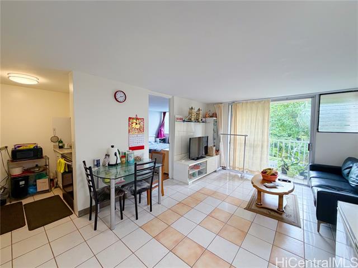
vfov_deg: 85.7
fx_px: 145
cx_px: 179
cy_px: 134
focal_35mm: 14
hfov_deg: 102.1
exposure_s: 1/120
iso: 160
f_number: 2.2
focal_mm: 2.22
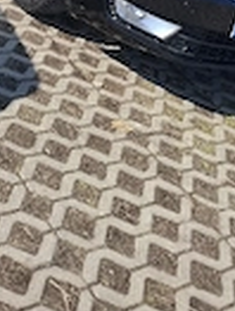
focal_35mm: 70
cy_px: -152
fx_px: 631
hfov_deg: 21.1
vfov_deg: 22.7
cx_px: 102
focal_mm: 5.54
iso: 50
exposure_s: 1/1250
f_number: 1.8
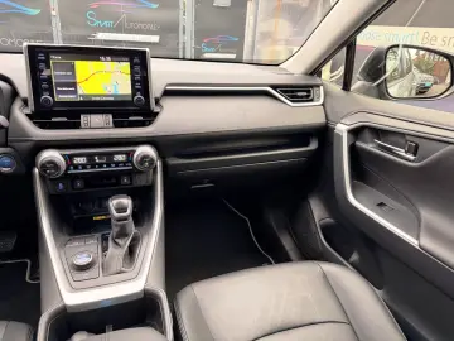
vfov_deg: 56.8
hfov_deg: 71.6
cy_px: 170
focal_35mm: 24
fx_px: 315
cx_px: 227
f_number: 1.78
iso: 250
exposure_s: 1/60
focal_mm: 6.76
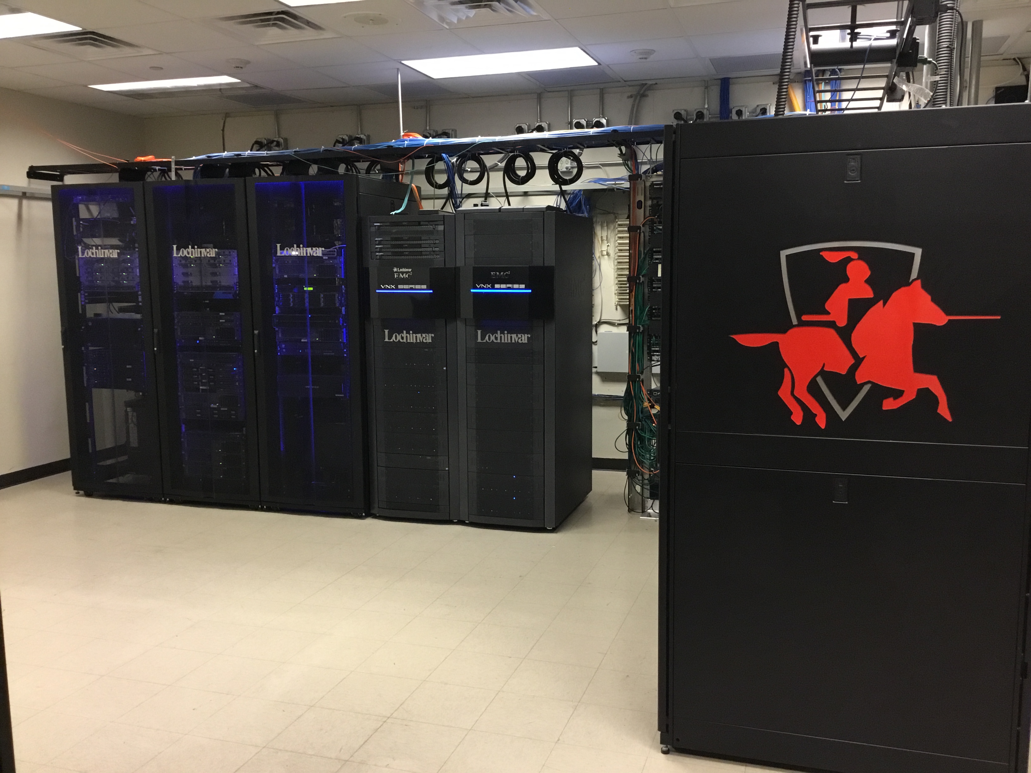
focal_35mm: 31
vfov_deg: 45.4
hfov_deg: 58.4
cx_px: 516
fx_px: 923
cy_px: 386
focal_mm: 3.3
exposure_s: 1/30
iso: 125
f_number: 2.4
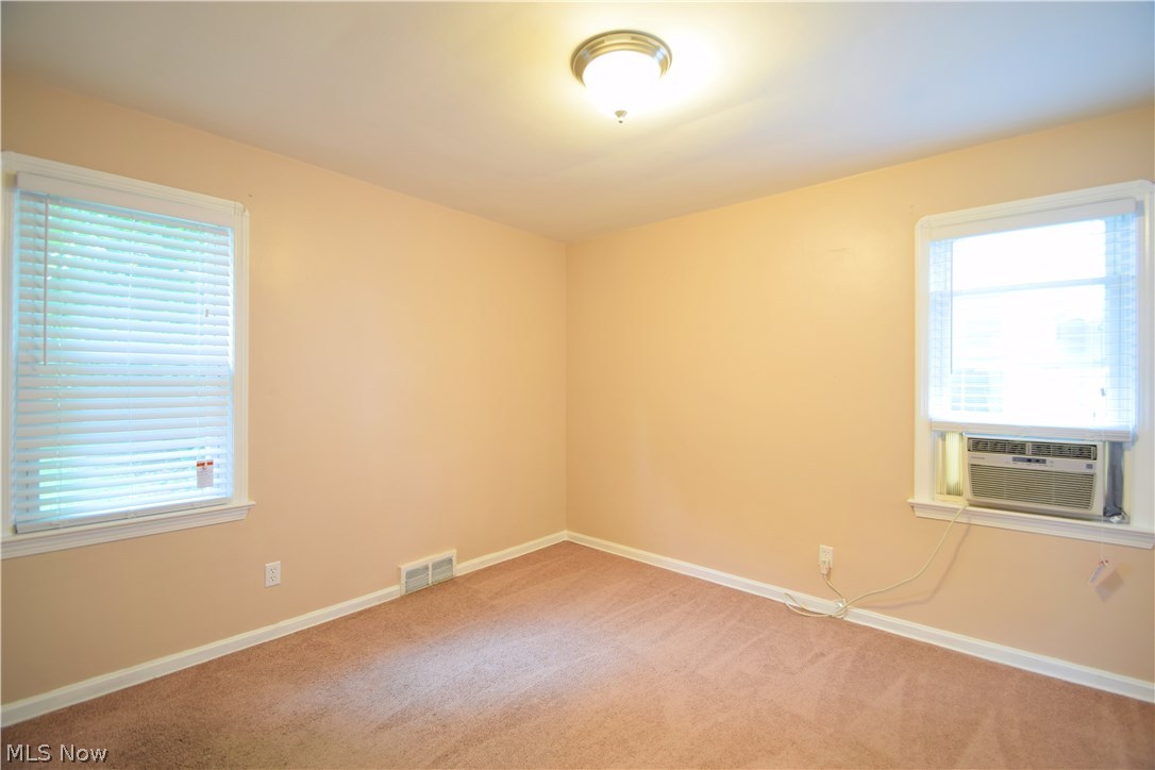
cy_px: 385
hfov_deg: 100.4
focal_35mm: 15
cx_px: 578
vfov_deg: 77.3
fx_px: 481
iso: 100
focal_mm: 10
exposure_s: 1/2
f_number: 3.5
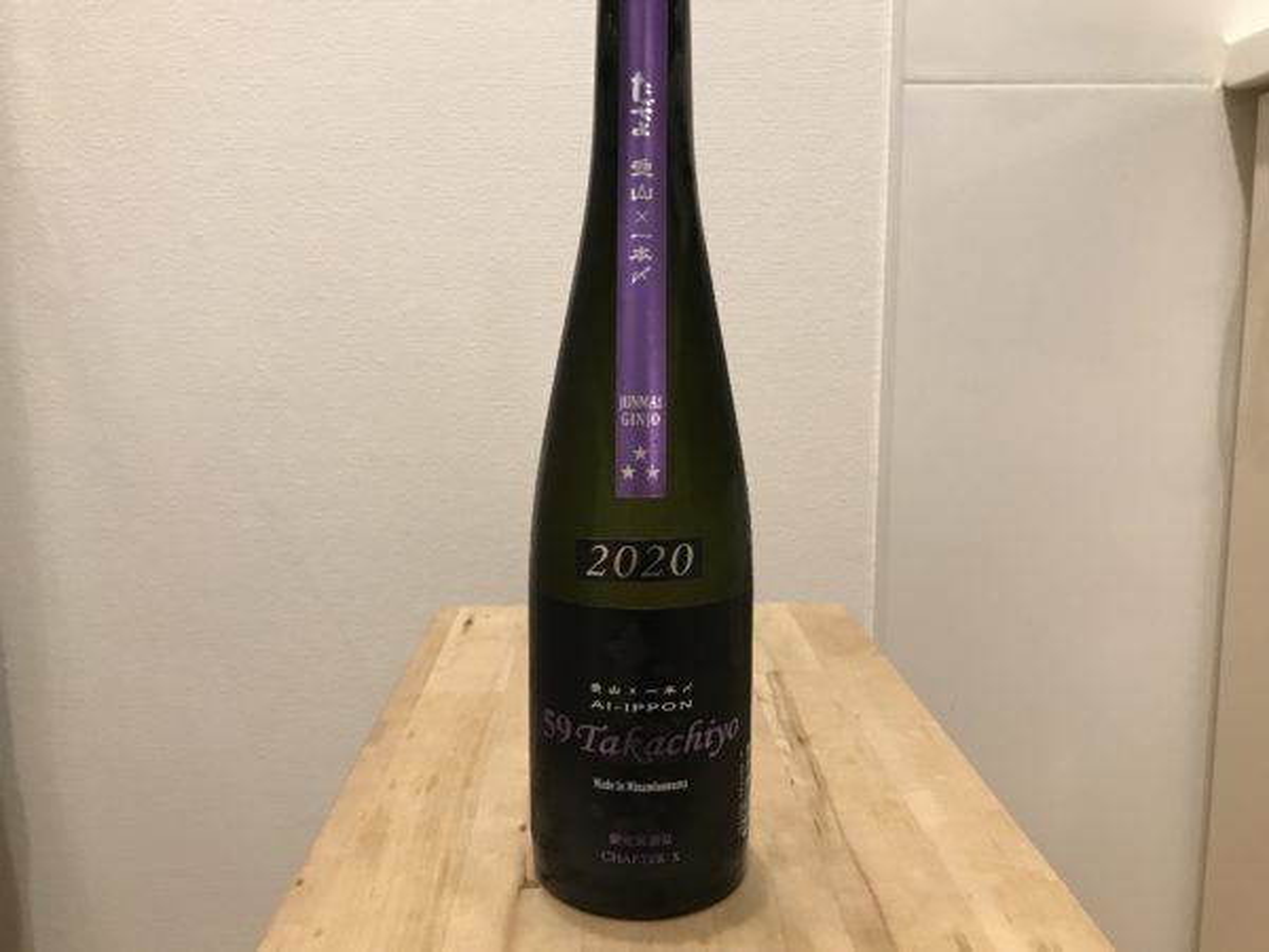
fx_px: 1026
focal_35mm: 28
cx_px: 634
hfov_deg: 63.4
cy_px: 476
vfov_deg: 49.7
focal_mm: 3.99
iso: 64
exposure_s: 1/17
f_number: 1.8
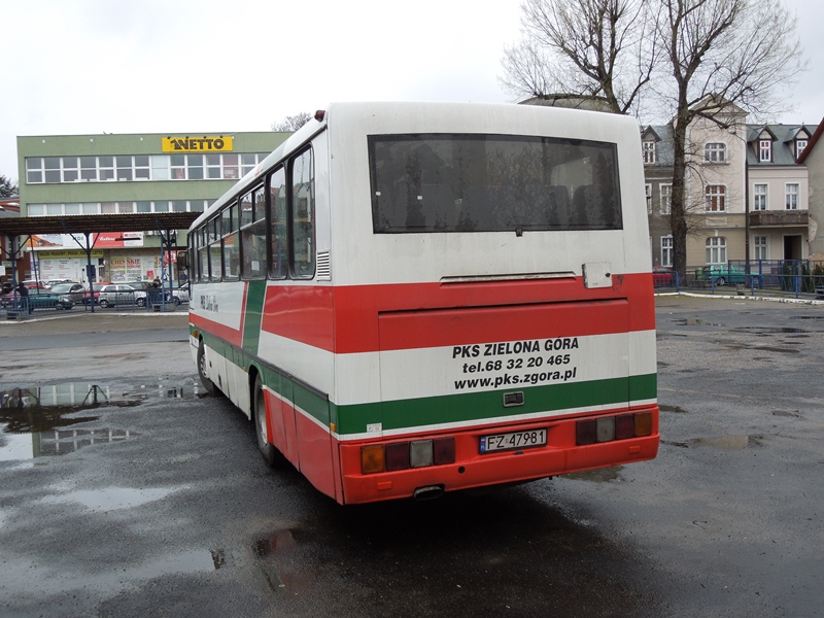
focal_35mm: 31
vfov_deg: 45.4
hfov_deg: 58.4
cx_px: 412
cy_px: 309
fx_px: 738
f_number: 3.6
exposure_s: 1/200
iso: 100
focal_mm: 5.6
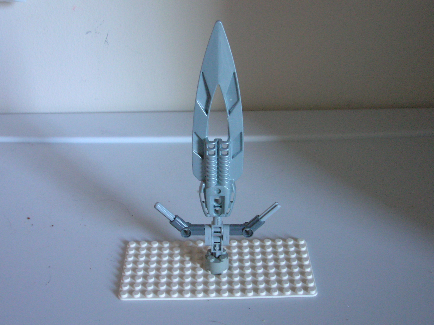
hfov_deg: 38.2
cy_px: 162
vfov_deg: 29.1
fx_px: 626
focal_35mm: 50
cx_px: 217
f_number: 3.3
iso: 200
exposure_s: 1/2.9
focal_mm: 8.4
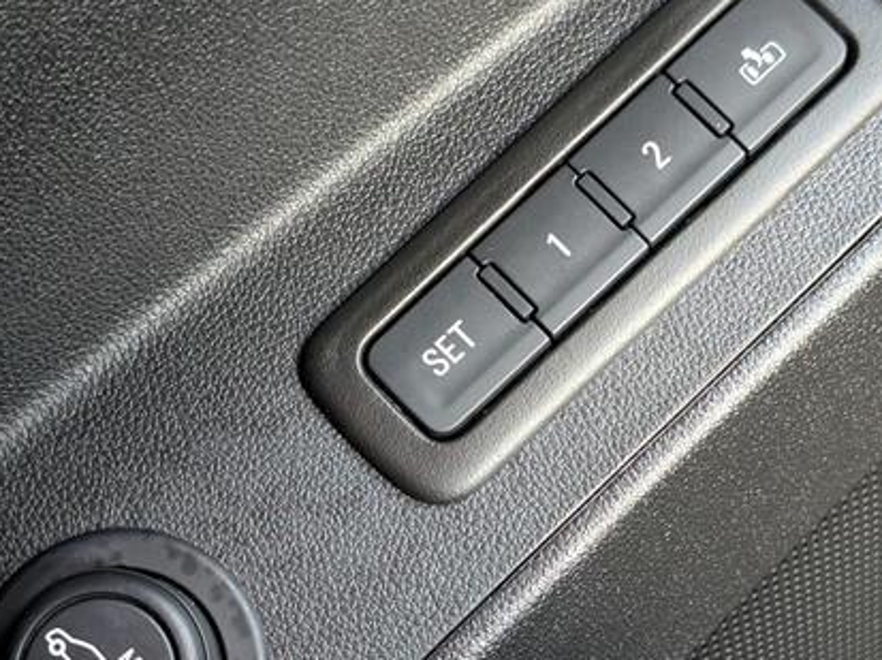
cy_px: 438
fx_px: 1935
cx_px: 502
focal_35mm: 76
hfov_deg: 25.7
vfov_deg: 19.3
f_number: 1.68
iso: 1086
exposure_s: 1/49.5
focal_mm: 6.9
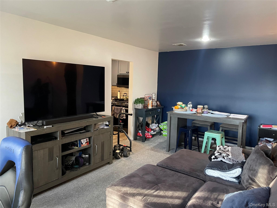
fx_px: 208
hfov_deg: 67.3
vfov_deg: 53.1
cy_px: 104
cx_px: 138
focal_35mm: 26
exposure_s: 1/60
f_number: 1.6
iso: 400
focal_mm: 4.2
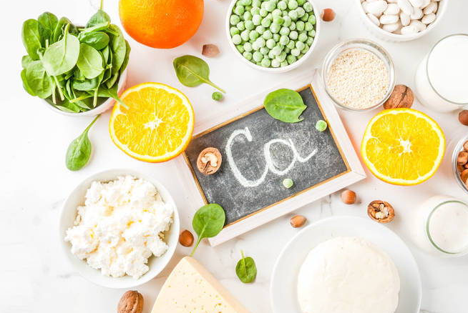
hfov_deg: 32.7
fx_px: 794
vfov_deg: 22.3
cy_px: 160
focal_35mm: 61
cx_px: 279
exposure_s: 1/50
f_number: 14
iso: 100
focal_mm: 26
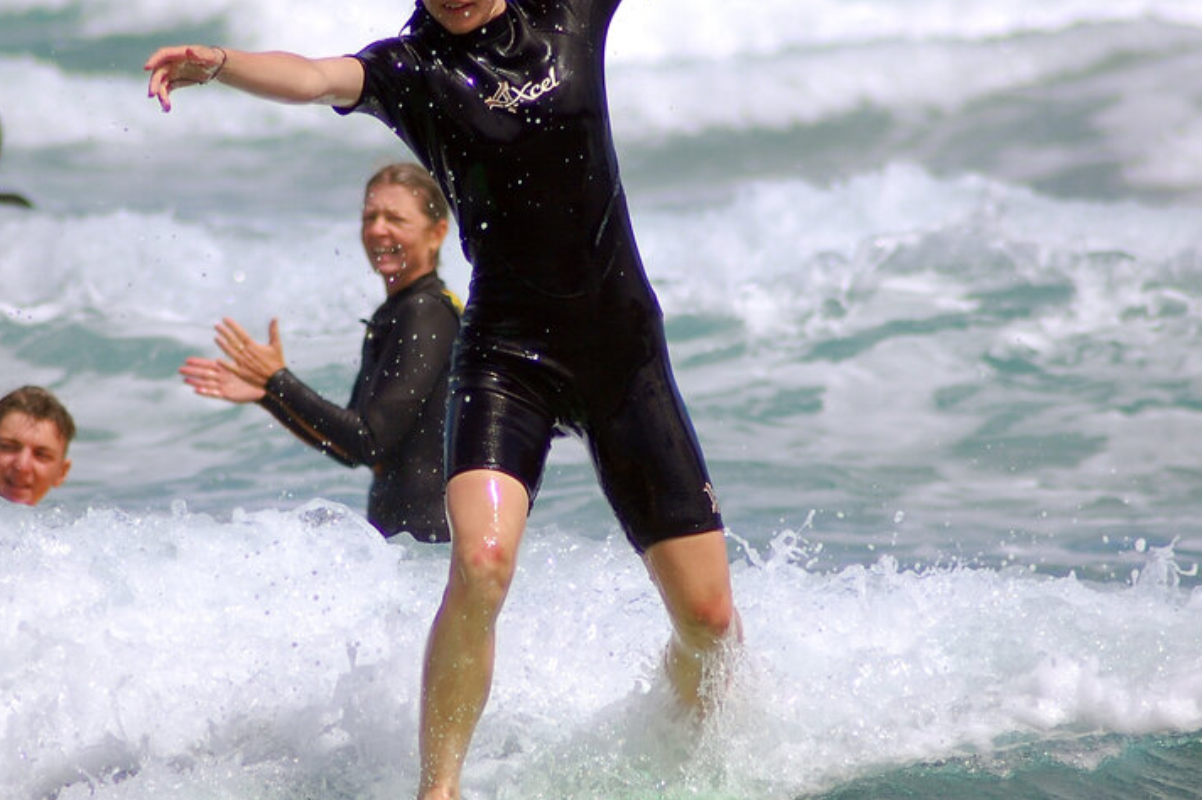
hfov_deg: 2.7
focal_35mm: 758
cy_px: 373
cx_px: 493
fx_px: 25296
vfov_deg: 1.8
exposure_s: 1/1250
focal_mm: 300
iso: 200
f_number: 5.6
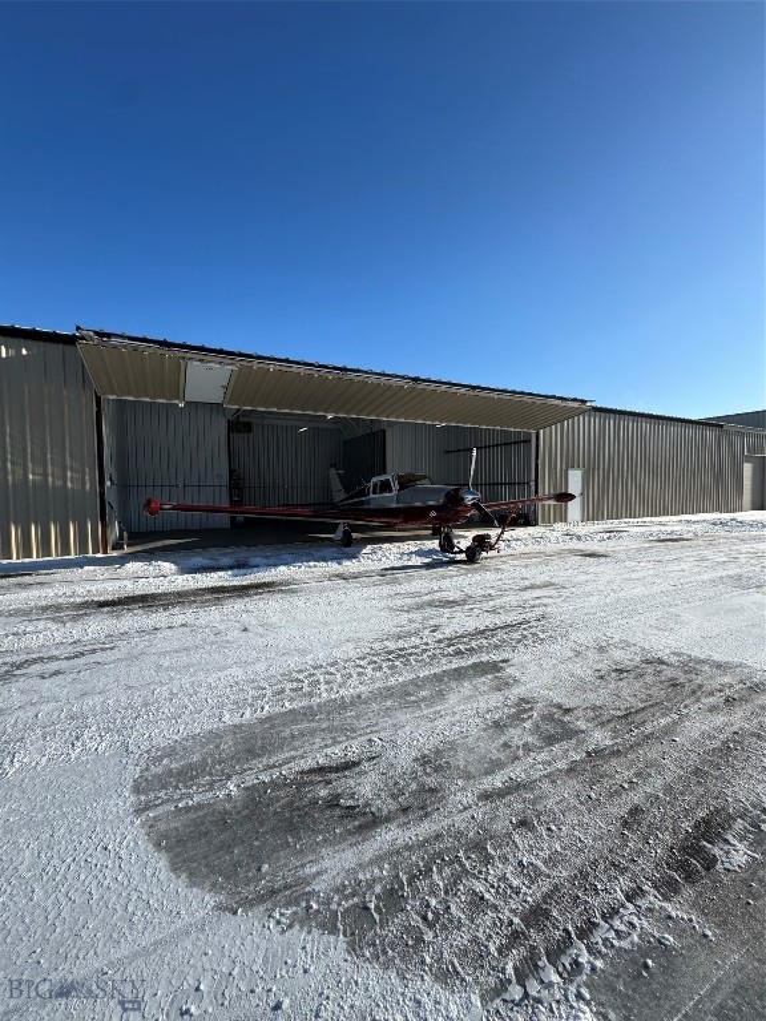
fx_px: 413
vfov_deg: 102.1
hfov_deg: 85.7
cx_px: 383
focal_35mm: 14
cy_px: 510
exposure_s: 1/2083
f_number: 2.2
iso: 50
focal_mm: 2.22
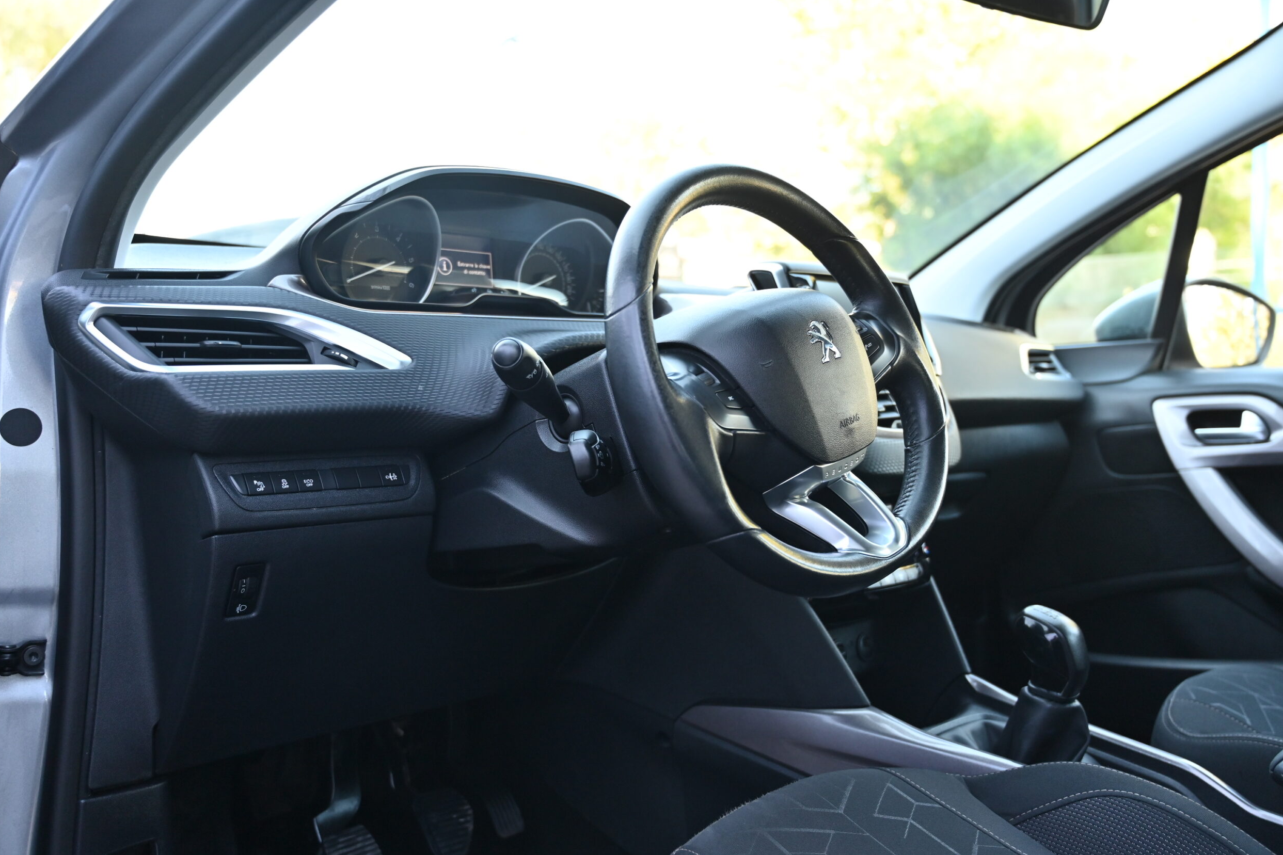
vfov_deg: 38.9
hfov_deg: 55.8
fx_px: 1212
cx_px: 655
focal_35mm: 34
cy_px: 427
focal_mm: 33
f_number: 4
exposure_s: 1/125
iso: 800
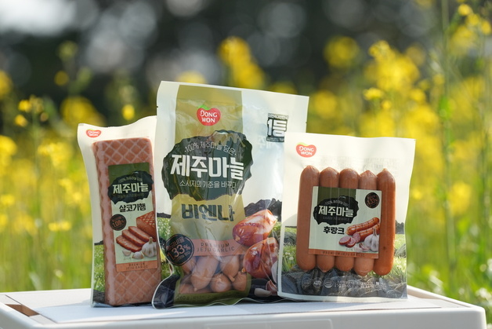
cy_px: 164
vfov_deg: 7.2
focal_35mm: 191
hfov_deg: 10.8
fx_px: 2611
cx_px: 246
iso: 800
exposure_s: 1/125
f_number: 4
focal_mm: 191
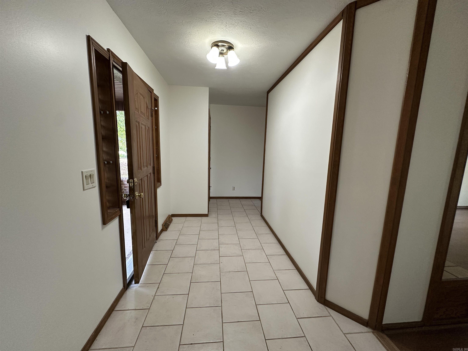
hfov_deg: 102.1
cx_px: 234
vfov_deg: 85.7
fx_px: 189
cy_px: 176
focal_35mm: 14
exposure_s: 1/99
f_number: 2.2
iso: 200
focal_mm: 2.22
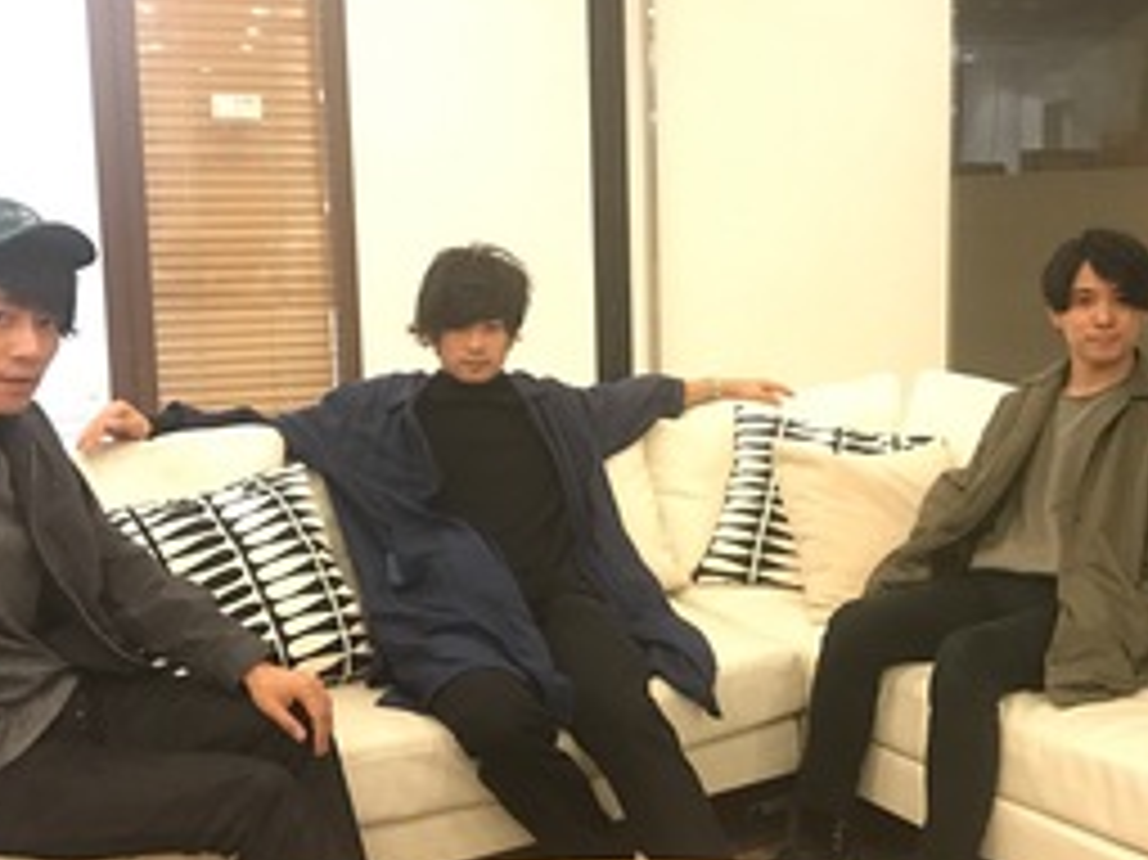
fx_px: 1459
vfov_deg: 32.8
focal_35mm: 44
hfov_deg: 42.8
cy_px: 410
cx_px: 684
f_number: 1.8
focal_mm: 3.99
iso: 100
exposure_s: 1/12
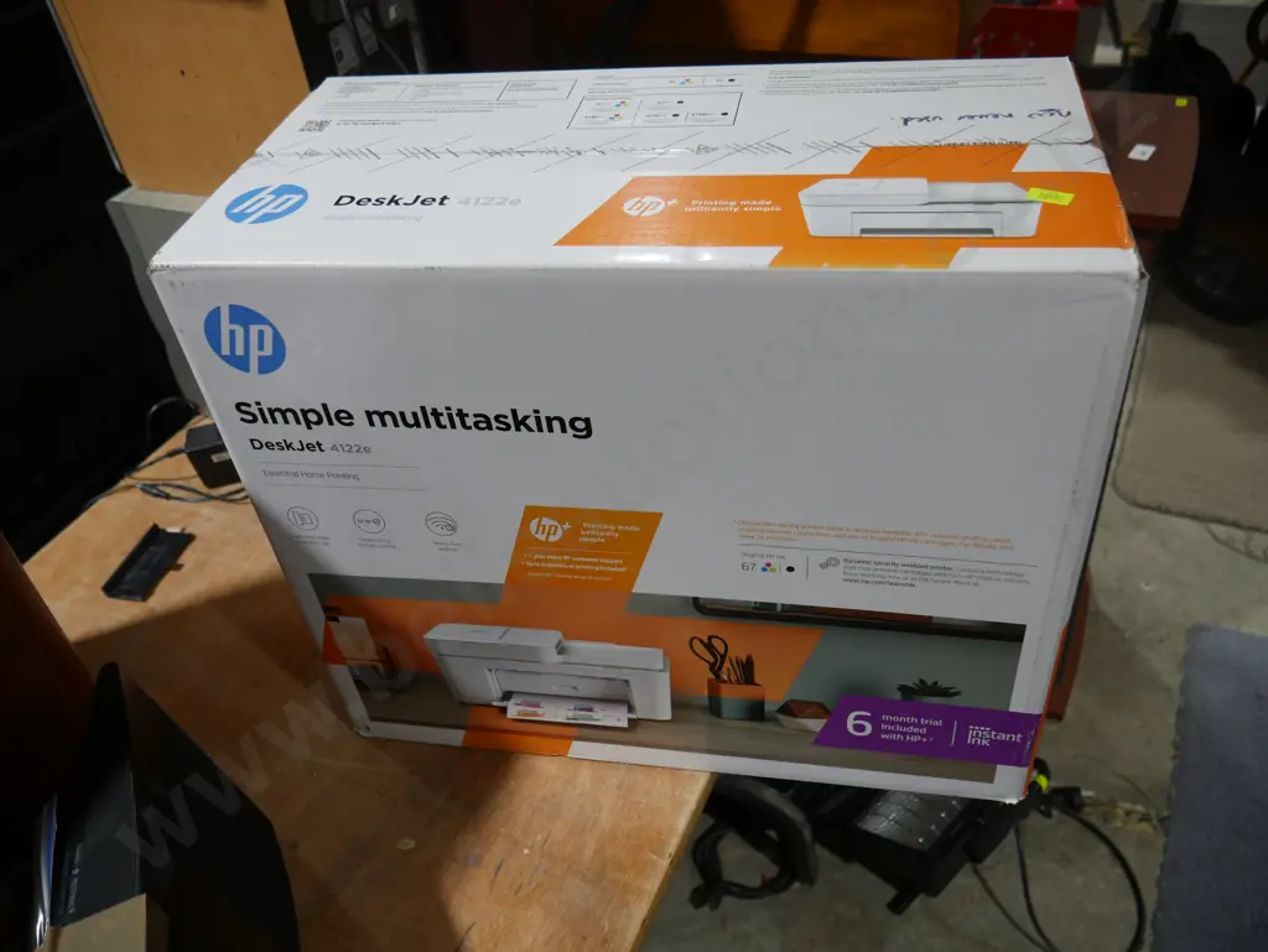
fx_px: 1026
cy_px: 476
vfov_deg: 49.8
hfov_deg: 63.4
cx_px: 634
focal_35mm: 28
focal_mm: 14
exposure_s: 1/60
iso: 250
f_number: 3.5
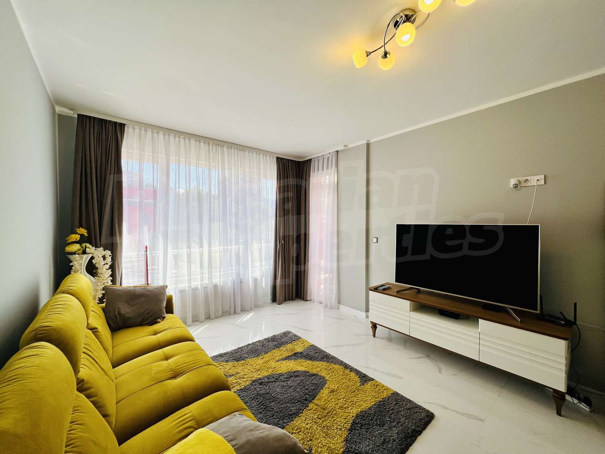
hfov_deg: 106.2
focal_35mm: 13
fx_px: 227
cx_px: 302
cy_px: 227
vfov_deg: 89.9
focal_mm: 1.57
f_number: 1.8
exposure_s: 1/272
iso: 32
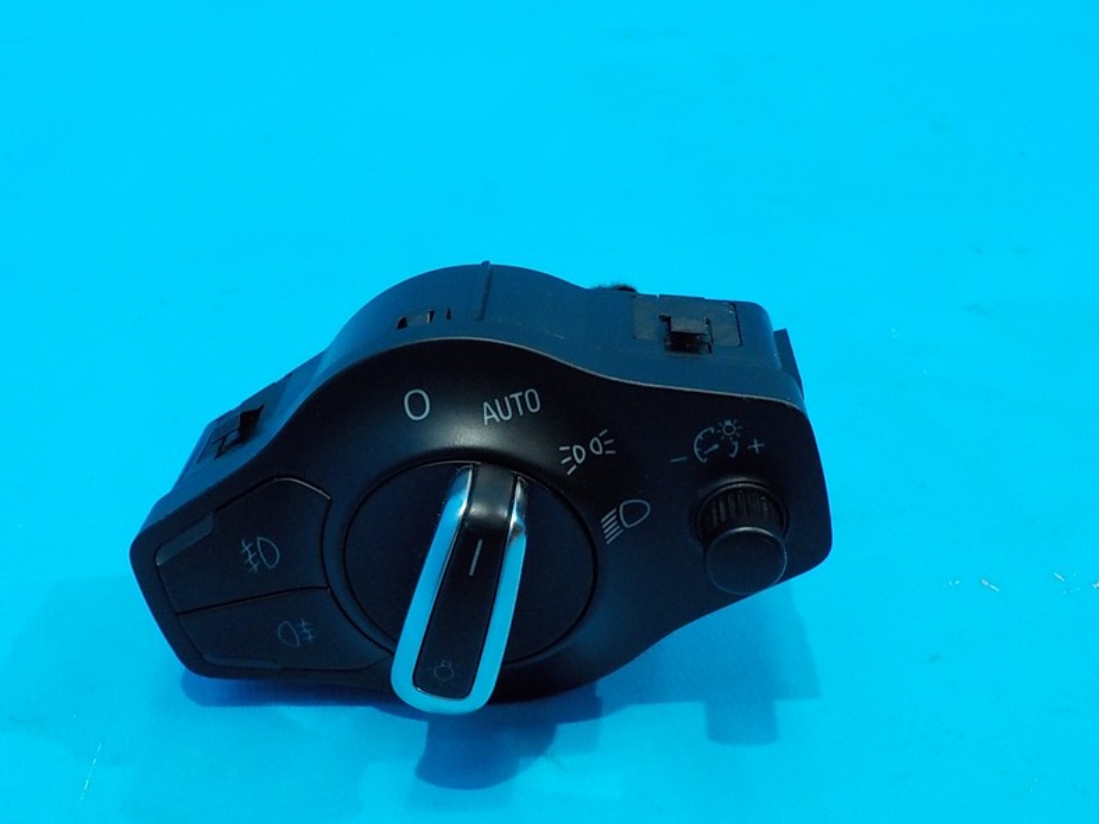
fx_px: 1238
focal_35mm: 39
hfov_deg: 47.8
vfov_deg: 36.7
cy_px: 473
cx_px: 522
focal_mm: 4.1
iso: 320
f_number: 3.3
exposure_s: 1/30
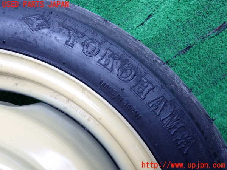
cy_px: 85
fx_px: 269
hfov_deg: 45.8
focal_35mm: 41
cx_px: 114
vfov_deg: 35.1
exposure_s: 1/125
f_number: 2.8
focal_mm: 7.31
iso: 200
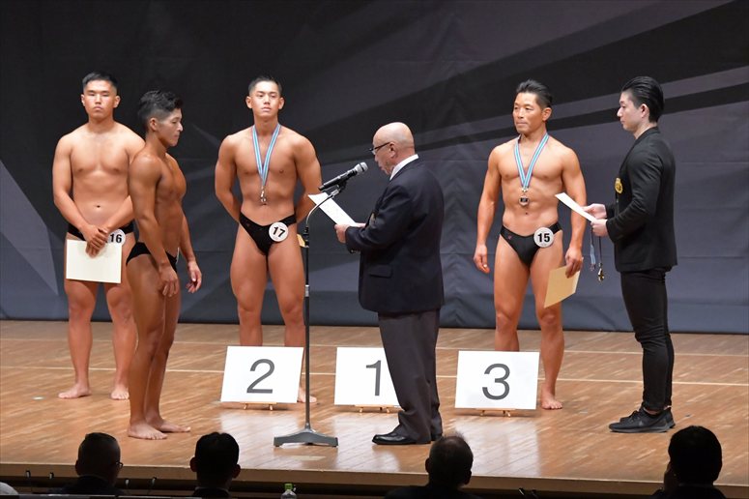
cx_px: 374
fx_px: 4513
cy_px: 250
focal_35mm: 217
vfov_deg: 6.3
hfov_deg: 9.5
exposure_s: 1/400
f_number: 5.6
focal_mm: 145
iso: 8000
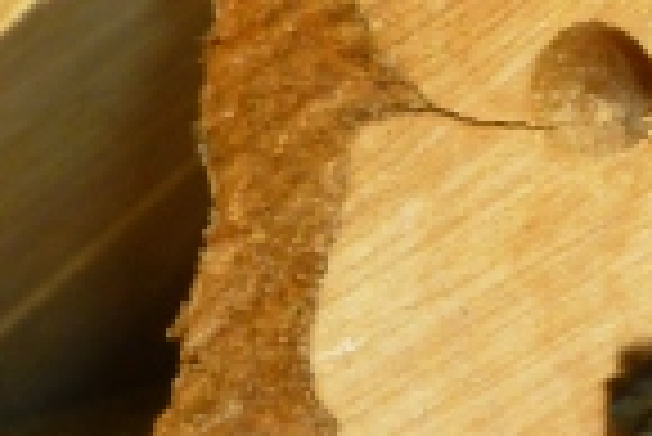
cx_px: 692
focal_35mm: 364
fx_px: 6599
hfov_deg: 5.6
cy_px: 378
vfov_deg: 3.8
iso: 100
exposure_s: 1/40
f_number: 5.4
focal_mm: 12.2
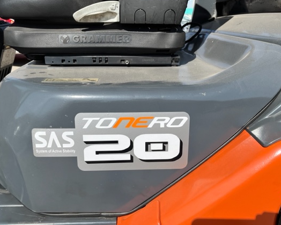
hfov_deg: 57.2
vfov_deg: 47.1
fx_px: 258
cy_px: 121
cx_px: 140
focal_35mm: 31
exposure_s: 1/3135
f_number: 1.6
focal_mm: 5.1
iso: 50
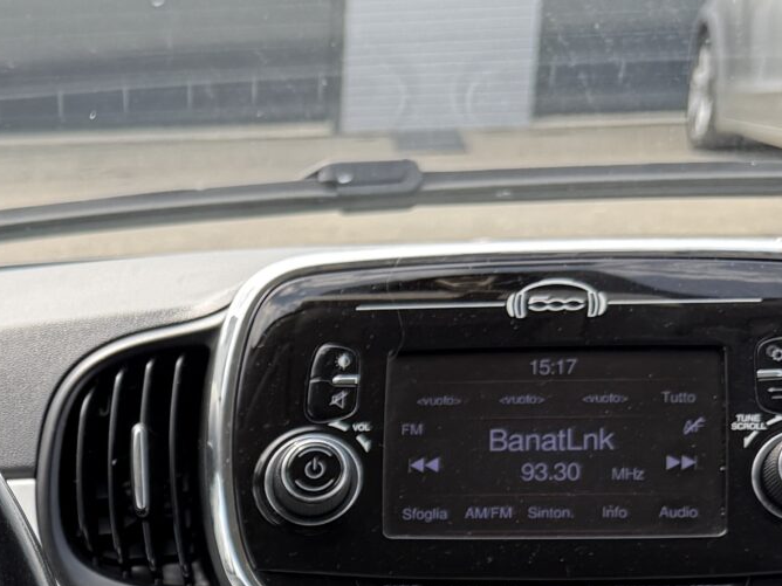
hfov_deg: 19.6
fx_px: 2078
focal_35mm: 92
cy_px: 917
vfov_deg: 14.8
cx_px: -239
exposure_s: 1/488
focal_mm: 6.76
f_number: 1.78
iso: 100
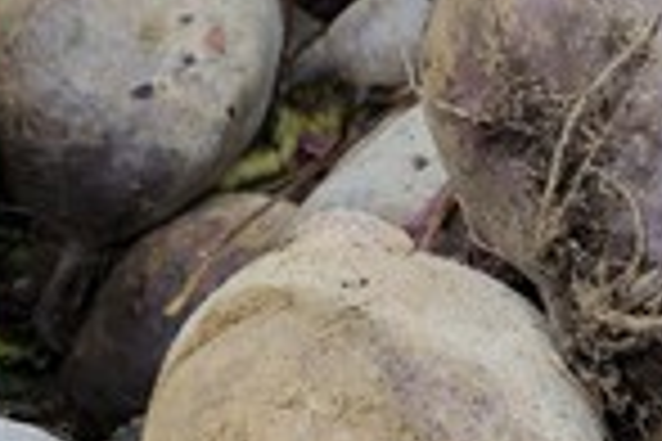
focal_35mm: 143
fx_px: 2629
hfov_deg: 14.3
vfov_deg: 9.5
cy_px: 410
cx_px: 162
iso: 400
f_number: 11
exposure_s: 1/60
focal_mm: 50
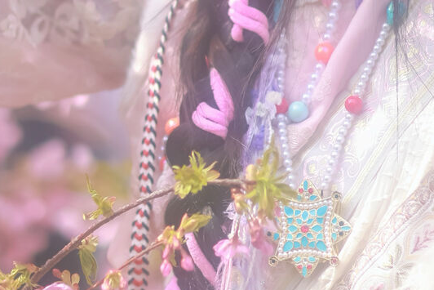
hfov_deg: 7.3
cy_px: 75
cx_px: 266
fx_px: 3425
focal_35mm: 284
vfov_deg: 4.8
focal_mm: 85
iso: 100
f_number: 1.8
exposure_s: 1/2000
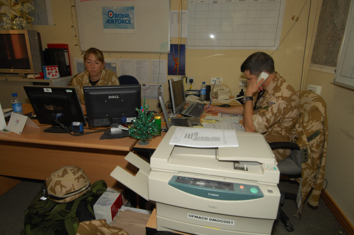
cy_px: 118
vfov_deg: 59.3
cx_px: 177
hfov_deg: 81.3
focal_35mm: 21
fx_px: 206
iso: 400
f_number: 5.6
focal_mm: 14
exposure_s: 1/60
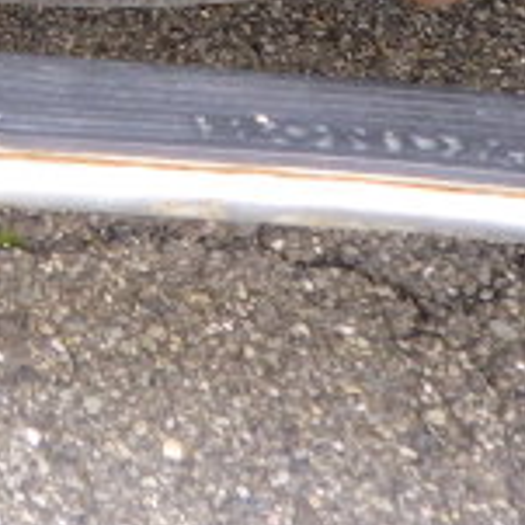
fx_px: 1802
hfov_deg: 15.4
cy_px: -275
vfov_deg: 15.3
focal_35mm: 105
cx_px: -247
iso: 125
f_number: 3.5
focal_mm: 5
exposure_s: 1/60
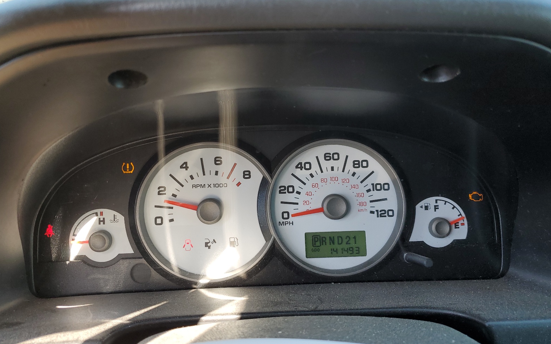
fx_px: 420
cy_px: 173
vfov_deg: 44.5
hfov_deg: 66.5
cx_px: 272
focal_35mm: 28
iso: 50
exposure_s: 1/204
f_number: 1.5
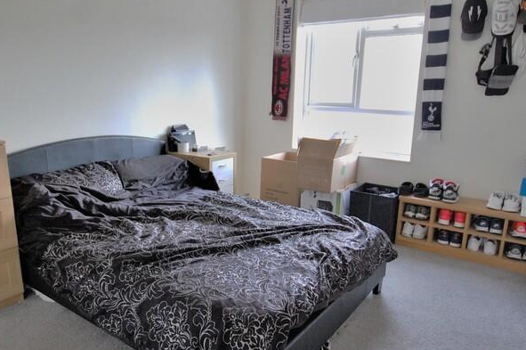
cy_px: 181
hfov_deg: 69.4
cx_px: 247
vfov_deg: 49.5
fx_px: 380
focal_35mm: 26
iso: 450
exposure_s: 1/30
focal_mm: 10
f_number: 3.5
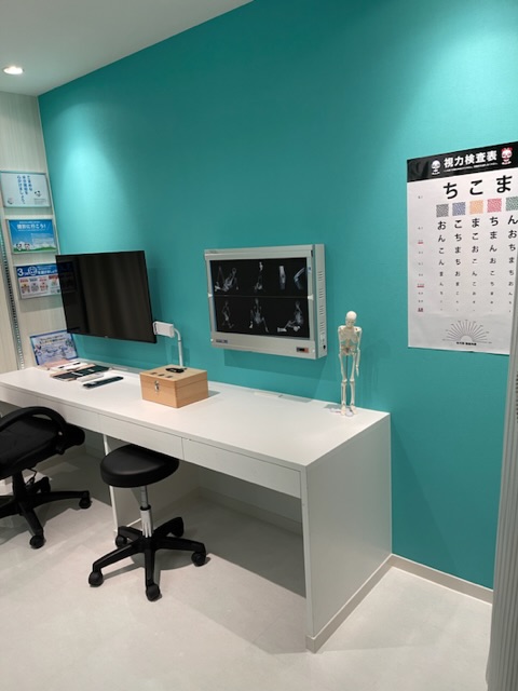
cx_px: 259
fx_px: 519
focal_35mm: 26
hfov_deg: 53.1
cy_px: 346
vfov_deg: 67.3
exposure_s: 1/50
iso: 64
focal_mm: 5.1
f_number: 1.6
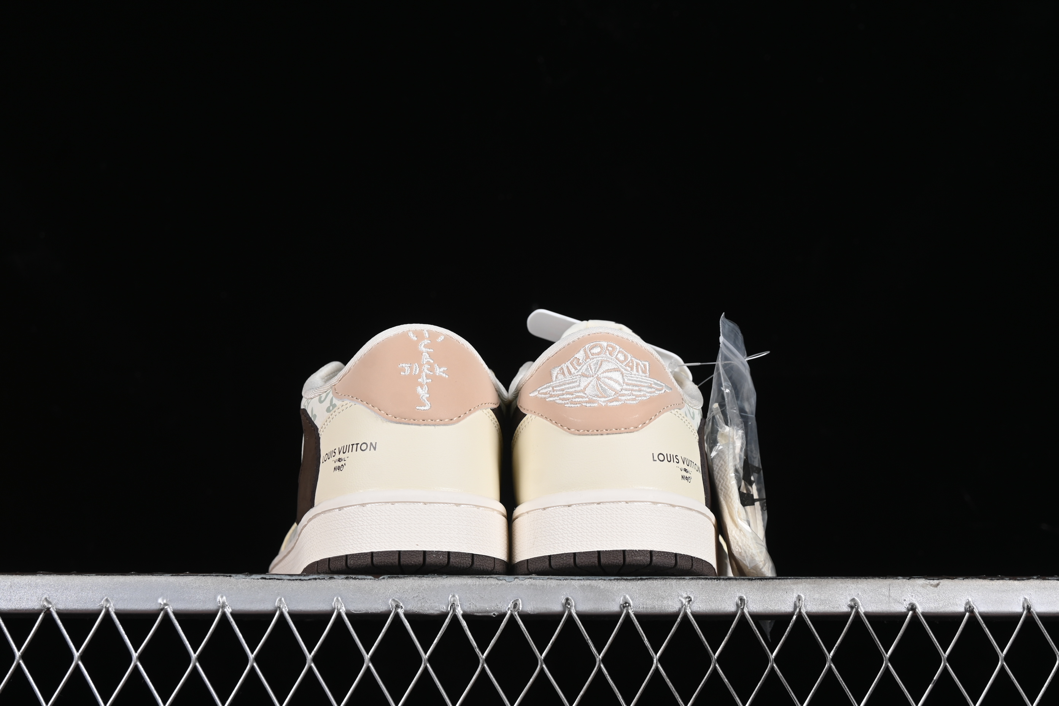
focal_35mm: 75
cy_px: 353
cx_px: 530
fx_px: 2206
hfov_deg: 27.0
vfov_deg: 18.2
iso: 160
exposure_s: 1/80
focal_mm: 50
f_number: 8
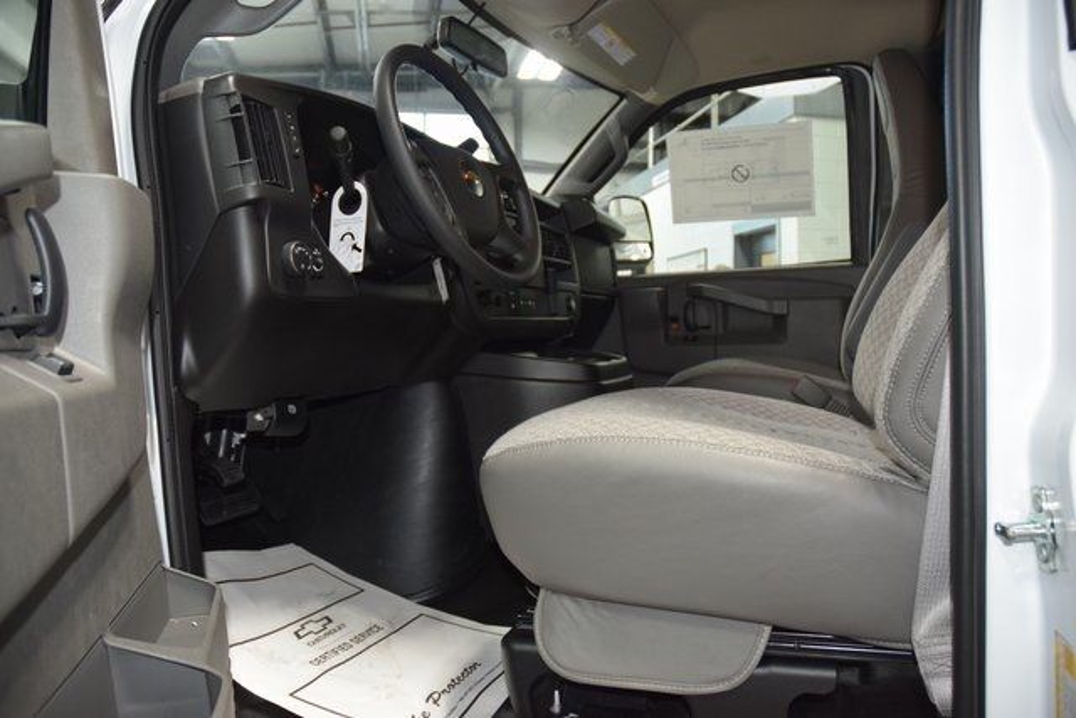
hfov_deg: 67.4
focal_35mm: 27
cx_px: 538
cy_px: 359
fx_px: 807
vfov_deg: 48.0
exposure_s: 1/60
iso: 1100
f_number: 3.5
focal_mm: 18
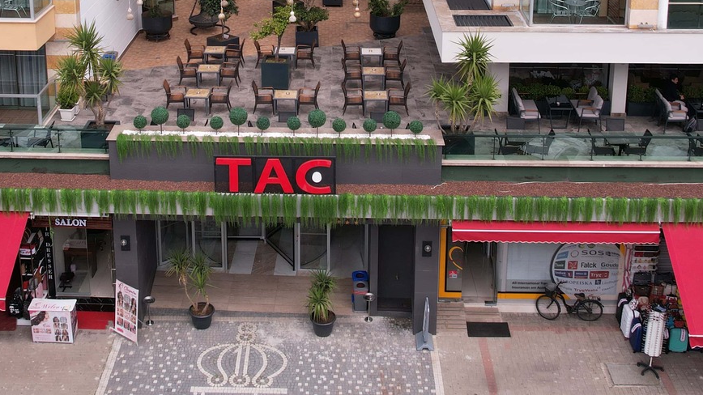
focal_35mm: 51
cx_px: 293
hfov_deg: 40.5
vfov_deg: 22.3
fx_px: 951
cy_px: -32
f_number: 2.8
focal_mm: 8.38
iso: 100
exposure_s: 1/1250
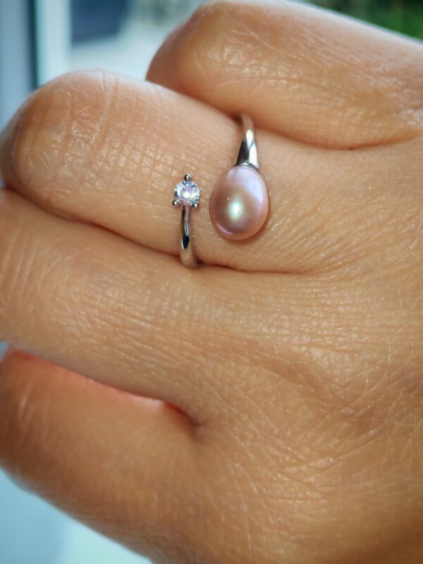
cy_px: 282
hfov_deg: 21.6
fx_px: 1108
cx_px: 212
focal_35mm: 68
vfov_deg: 28.6
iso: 160
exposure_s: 1/100
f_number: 1.95
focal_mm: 5.52
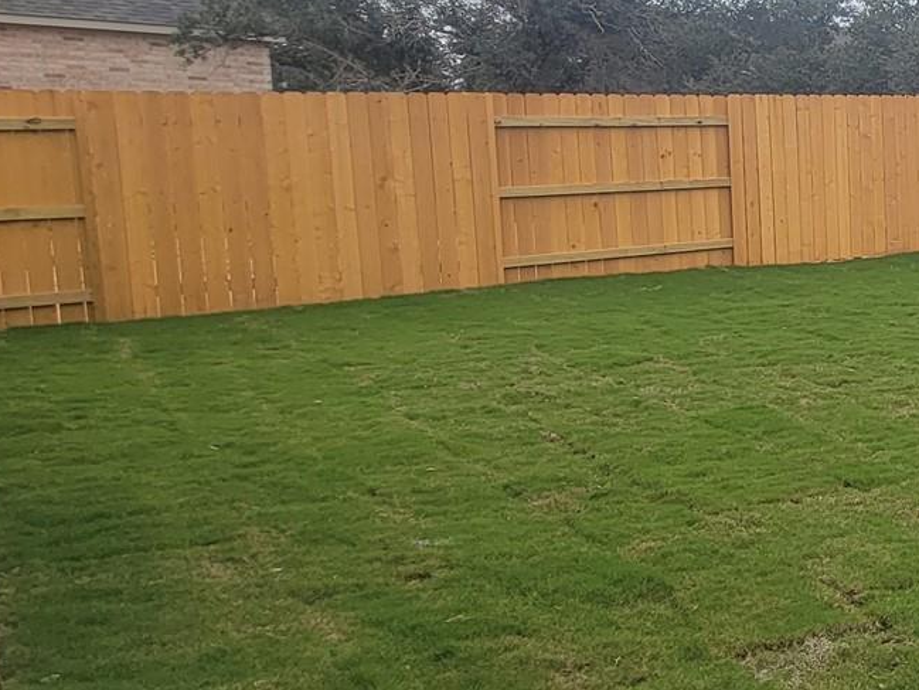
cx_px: 1321
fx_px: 1089
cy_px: 306
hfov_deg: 30.2
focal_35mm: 41
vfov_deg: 35.1
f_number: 2.2
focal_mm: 2.2
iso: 50
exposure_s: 1/647
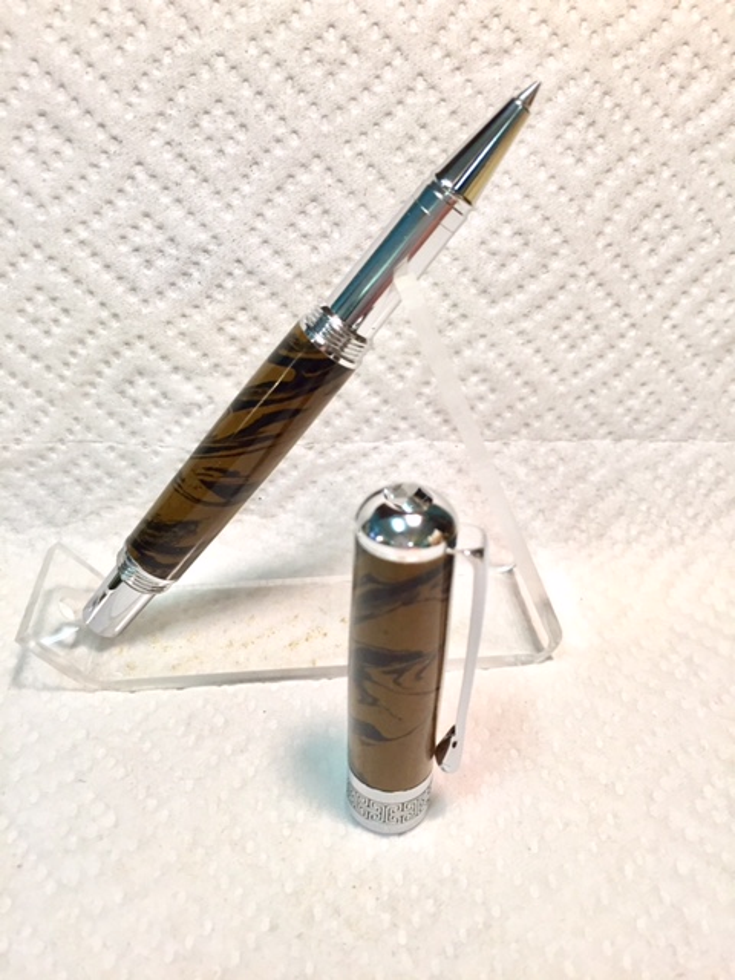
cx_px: 368
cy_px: 490
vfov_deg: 61.7
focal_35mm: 29
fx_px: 821
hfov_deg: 48.2
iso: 50
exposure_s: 1/30
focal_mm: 4.15
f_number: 2.2
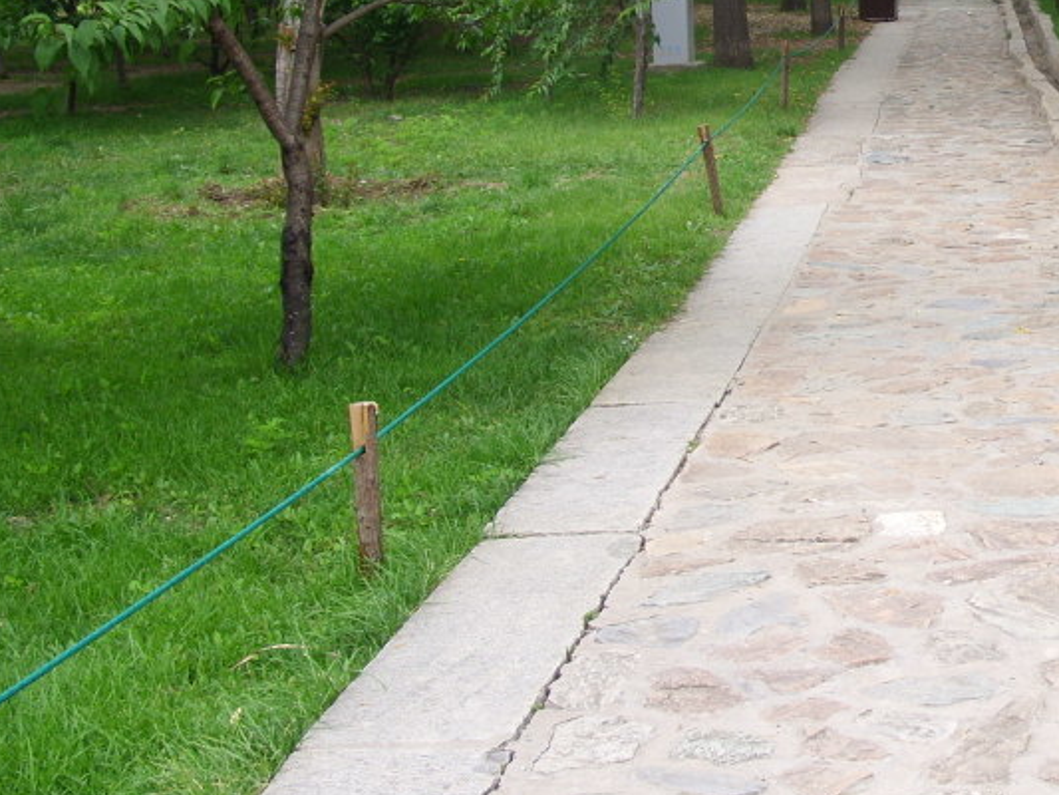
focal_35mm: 73
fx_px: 2234
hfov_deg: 25.8
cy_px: 167
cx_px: 968
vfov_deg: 20.0
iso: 50
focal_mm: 7.8
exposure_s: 1/284
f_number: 2.8
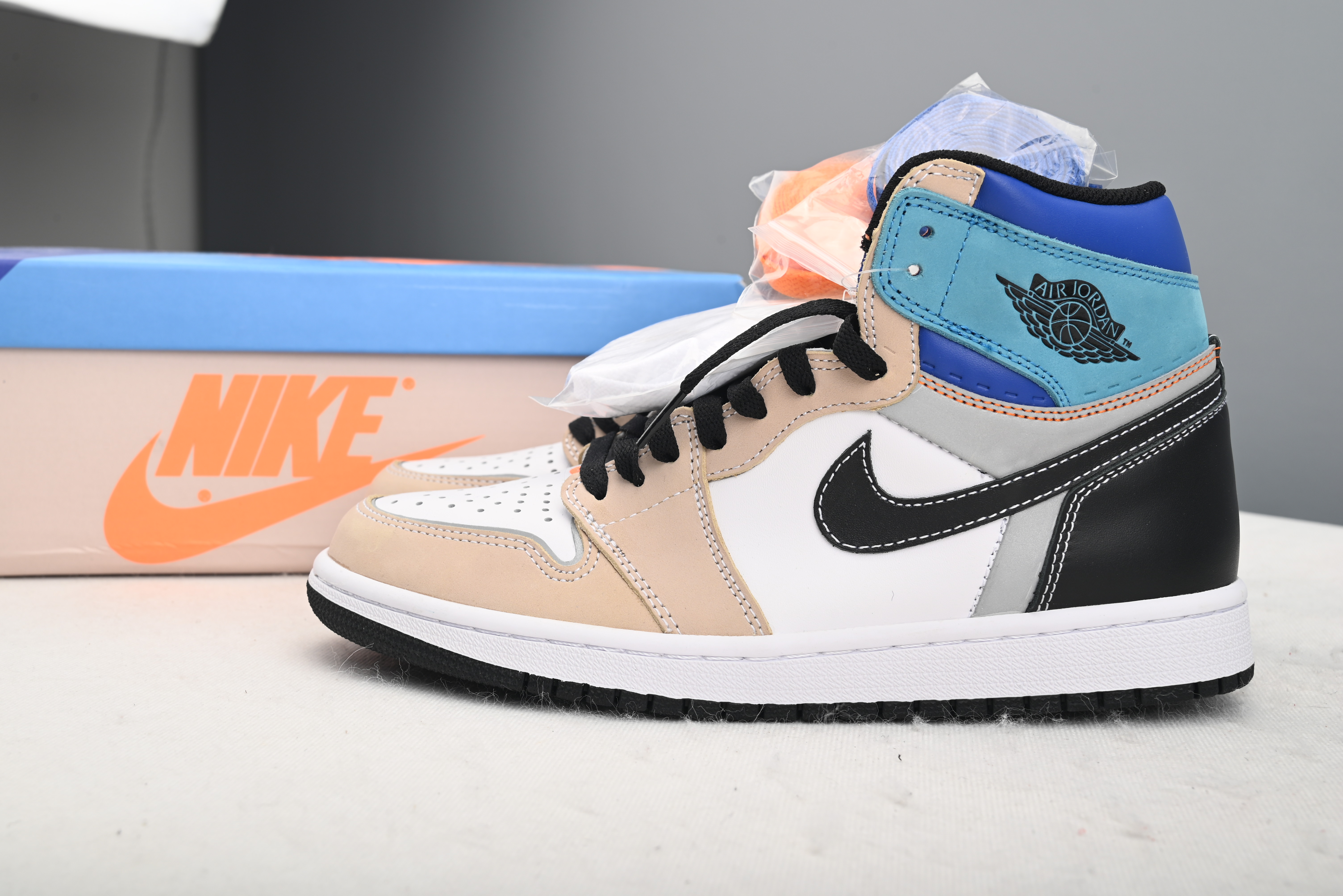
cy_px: 448
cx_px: 672
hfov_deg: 42.7
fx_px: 1717
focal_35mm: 46
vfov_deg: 29.3
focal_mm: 46
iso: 100
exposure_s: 1/200
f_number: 11
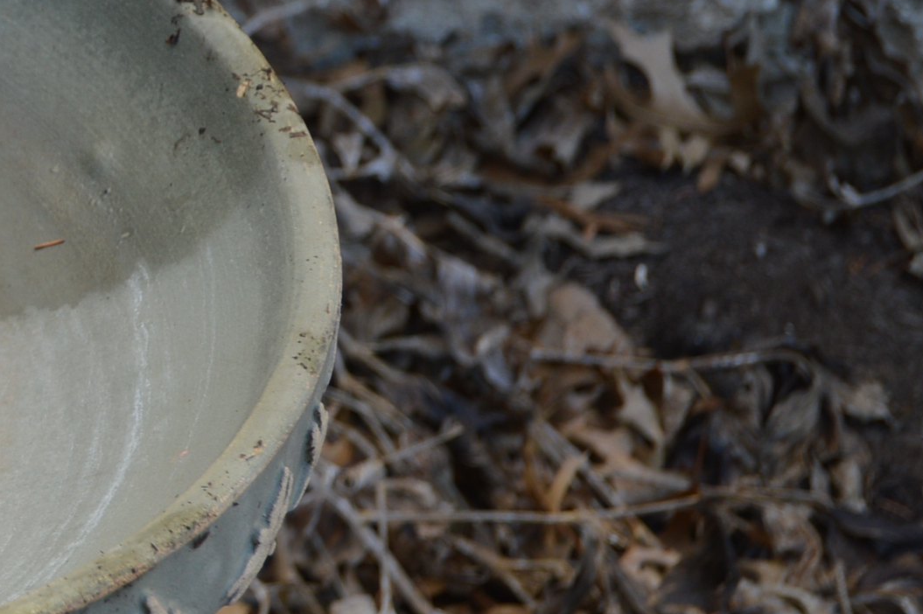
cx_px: -380
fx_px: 4930
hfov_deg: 10.4
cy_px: 231
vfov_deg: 7.1
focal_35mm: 192
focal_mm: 45
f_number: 5.6
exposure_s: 1/125
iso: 140
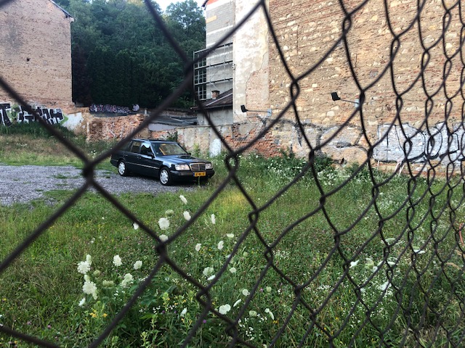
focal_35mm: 28
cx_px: 232
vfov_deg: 49.7
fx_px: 376
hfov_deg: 63.4
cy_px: 174
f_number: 1.8
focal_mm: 3.99
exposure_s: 1/120
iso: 25
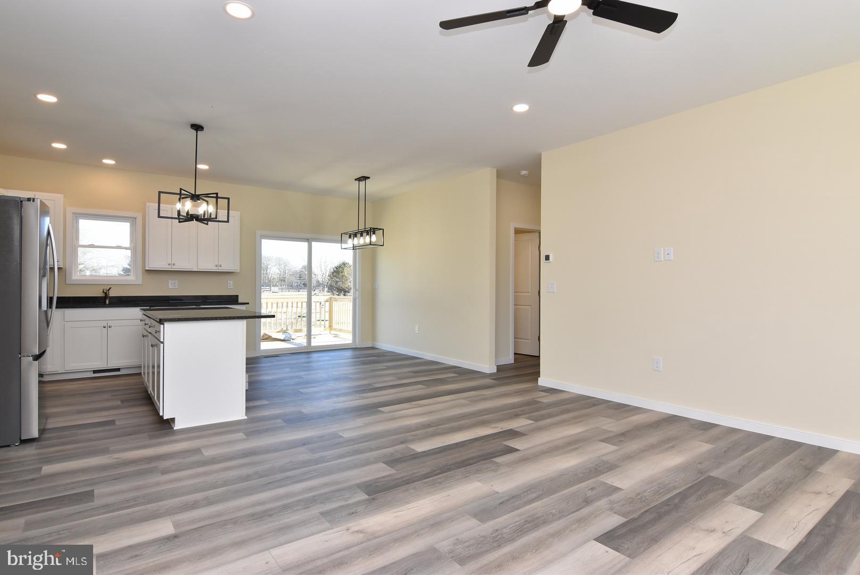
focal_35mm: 18
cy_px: 288
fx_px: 430
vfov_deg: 67.5
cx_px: 430
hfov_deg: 90.0
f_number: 9
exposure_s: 1/80
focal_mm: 12
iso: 400
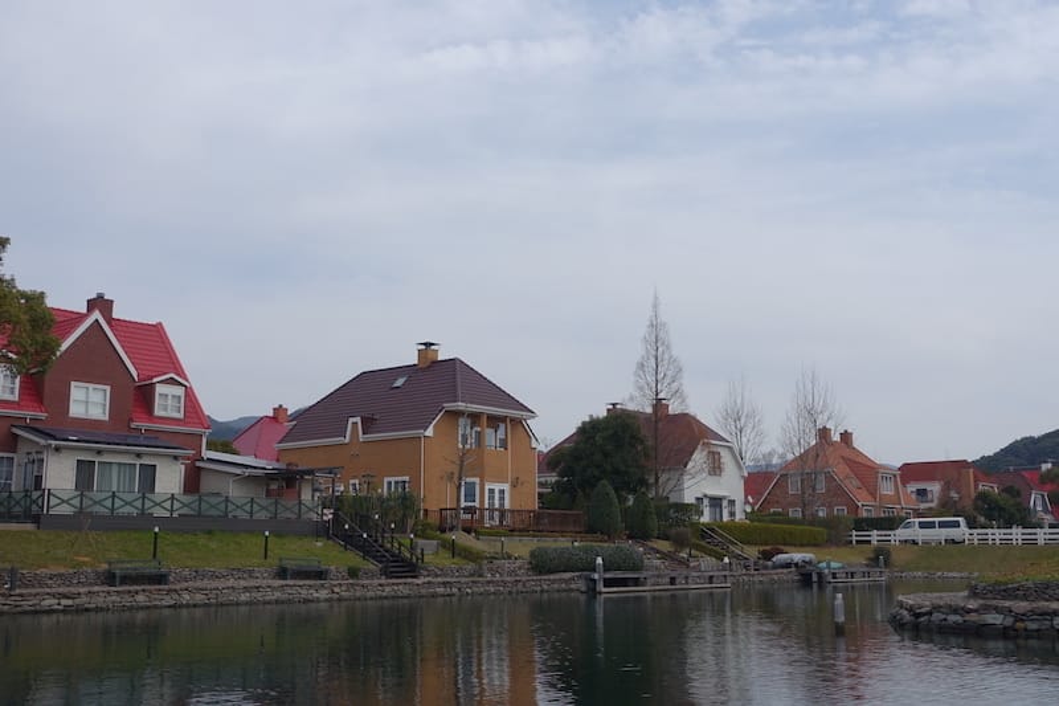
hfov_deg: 50.7
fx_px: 1118
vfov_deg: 35.0
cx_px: 530
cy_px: 353
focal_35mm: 38
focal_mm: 14.1
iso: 125
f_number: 5.6
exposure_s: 1/100
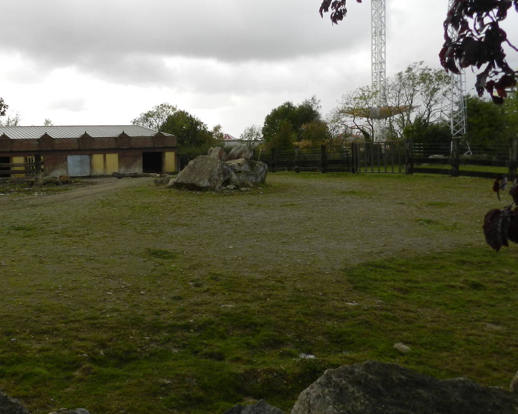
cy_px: 196
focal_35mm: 36
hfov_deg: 48.9
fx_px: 552
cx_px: 152
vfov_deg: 41.1
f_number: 3.4
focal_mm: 4
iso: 160
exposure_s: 1/500
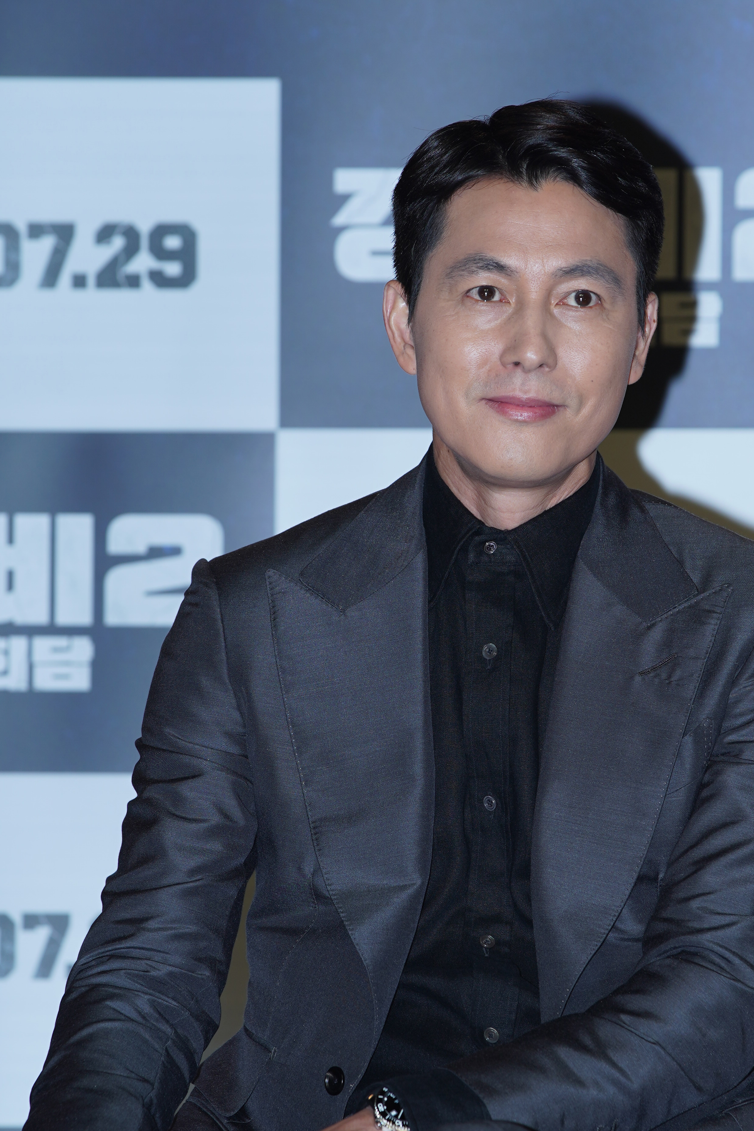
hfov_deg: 4.2
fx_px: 10179
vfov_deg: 6.4
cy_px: 656
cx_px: 490
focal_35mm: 324
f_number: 5.6
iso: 125
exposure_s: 1/160
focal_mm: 200
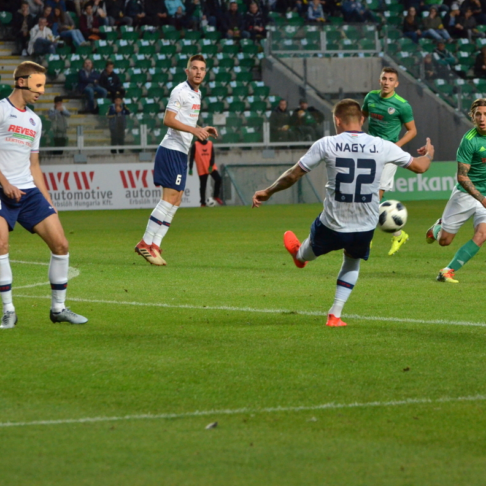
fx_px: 4744
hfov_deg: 5.9
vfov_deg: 5.9
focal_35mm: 299
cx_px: 358
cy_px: 243
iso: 2500
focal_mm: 155
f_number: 4.8
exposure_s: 1/800
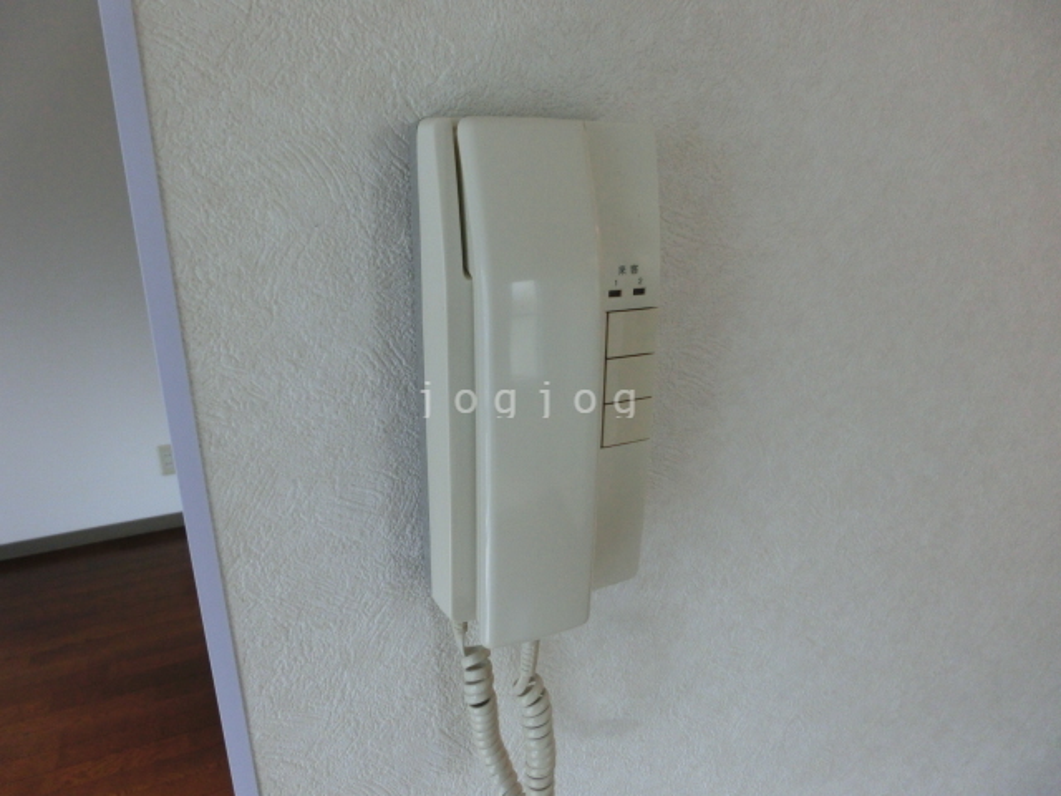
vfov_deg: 56.8
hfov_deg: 71.6
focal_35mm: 24
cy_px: 398
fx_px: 736
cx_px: 530
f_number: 3
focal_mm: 4.24
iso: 200
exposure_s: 1/60
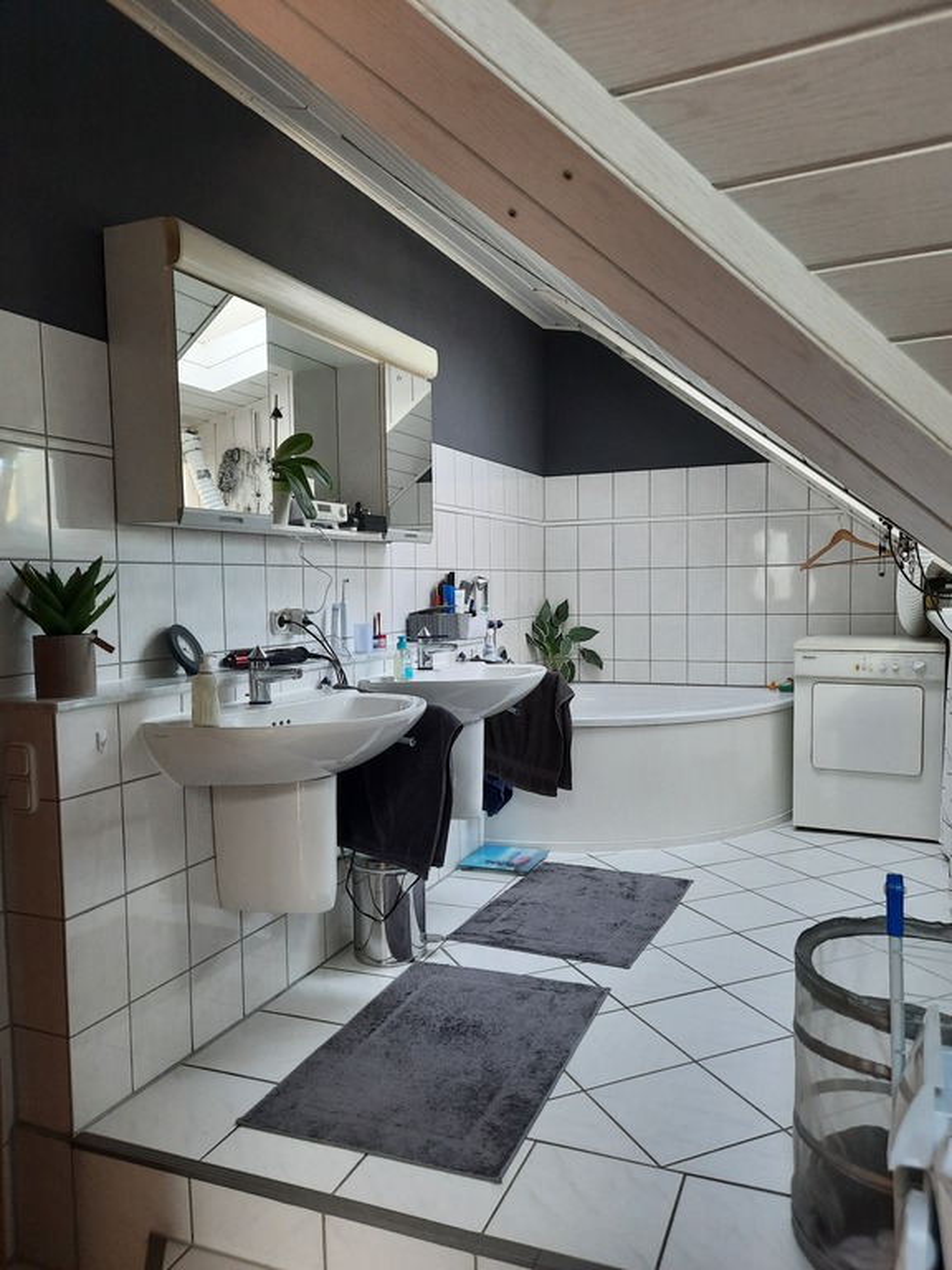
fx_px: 917
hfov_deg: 54.9
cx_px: 476
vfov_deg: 69.4
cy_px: 635
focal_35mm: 25
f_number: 2
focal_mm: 4.6
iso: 250
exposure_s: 1/50
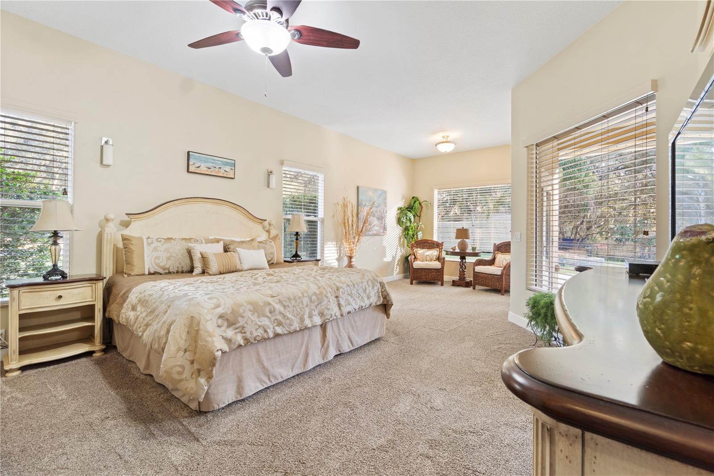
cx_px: 357
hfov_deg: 100.4
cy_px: 238
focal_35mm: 15
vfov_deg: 77.3
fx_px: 297
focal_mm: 10
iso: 100
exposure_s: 1.6
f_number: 8
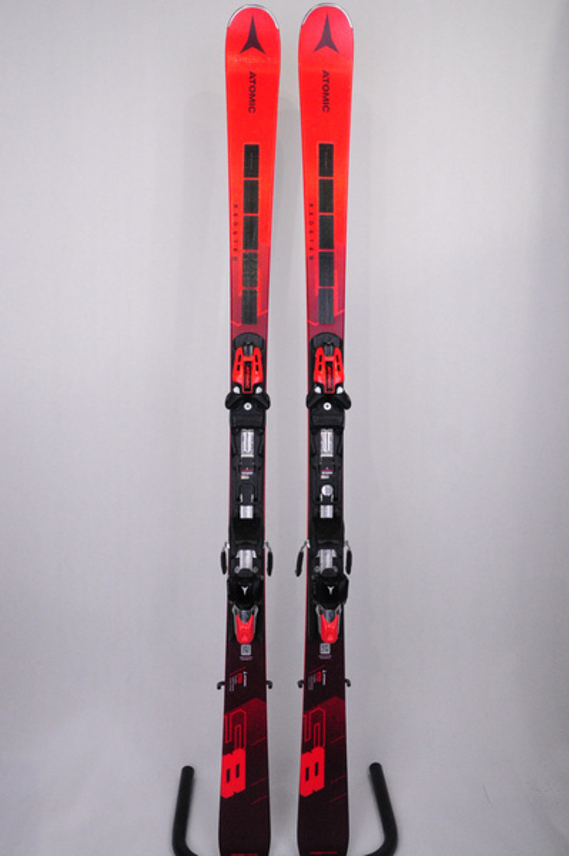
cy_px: 428
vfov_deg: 59.5
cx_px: 284
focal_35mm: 32
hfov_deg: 41.6
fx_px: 748
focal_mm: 21
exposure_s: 1/180
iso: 3200
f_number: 16
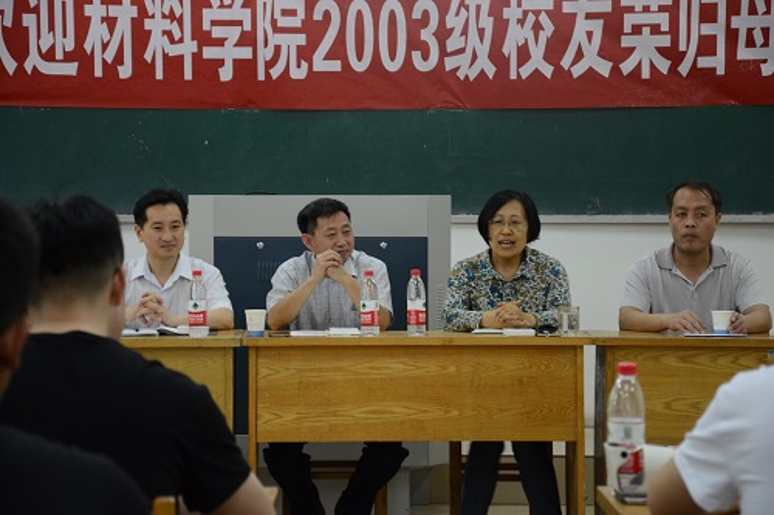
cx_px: 387
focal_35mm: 128
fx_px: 2740
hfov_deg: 16.1
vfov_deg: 10.7
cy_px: 258
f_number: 5.6
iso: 800
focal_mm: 85
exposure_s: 1/20
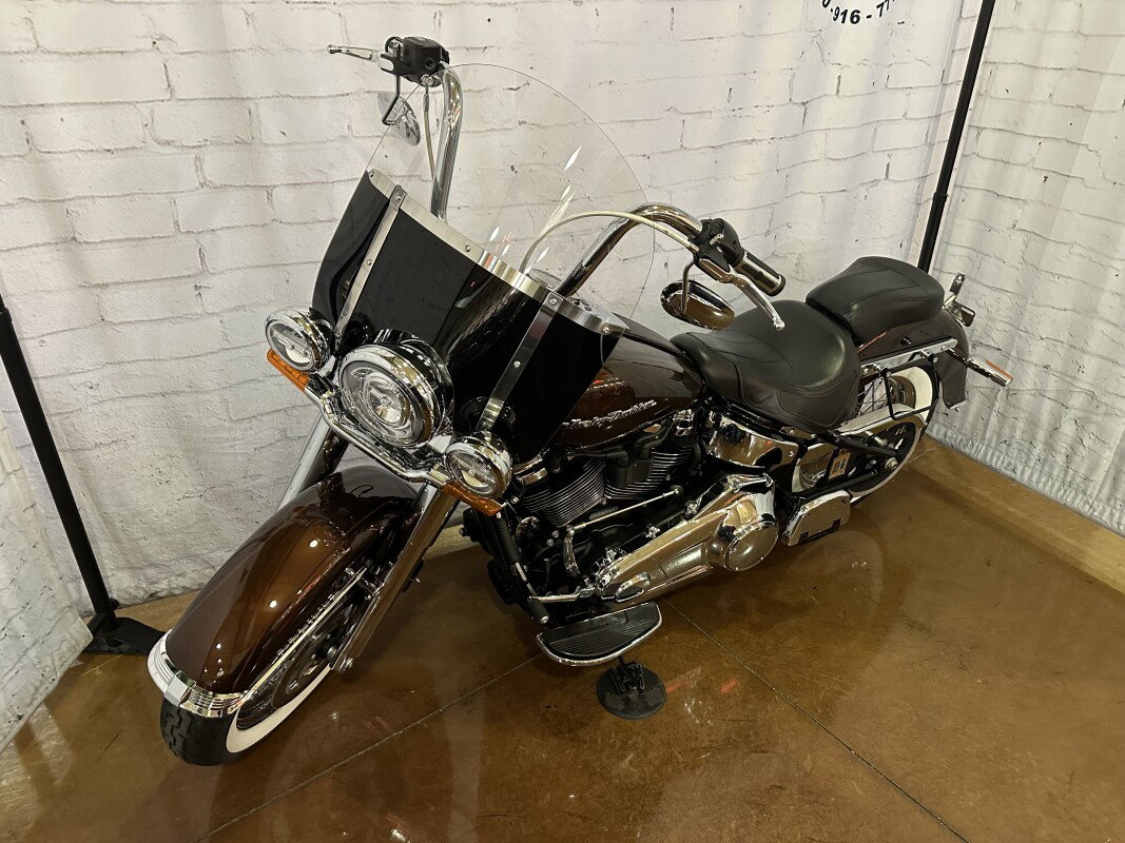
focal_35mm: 24
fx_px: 780
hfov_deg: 71.6
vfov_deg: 56.8
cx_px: 562
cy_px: 422
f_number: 1.78
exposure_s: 1/60
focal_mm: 6.86
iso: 640
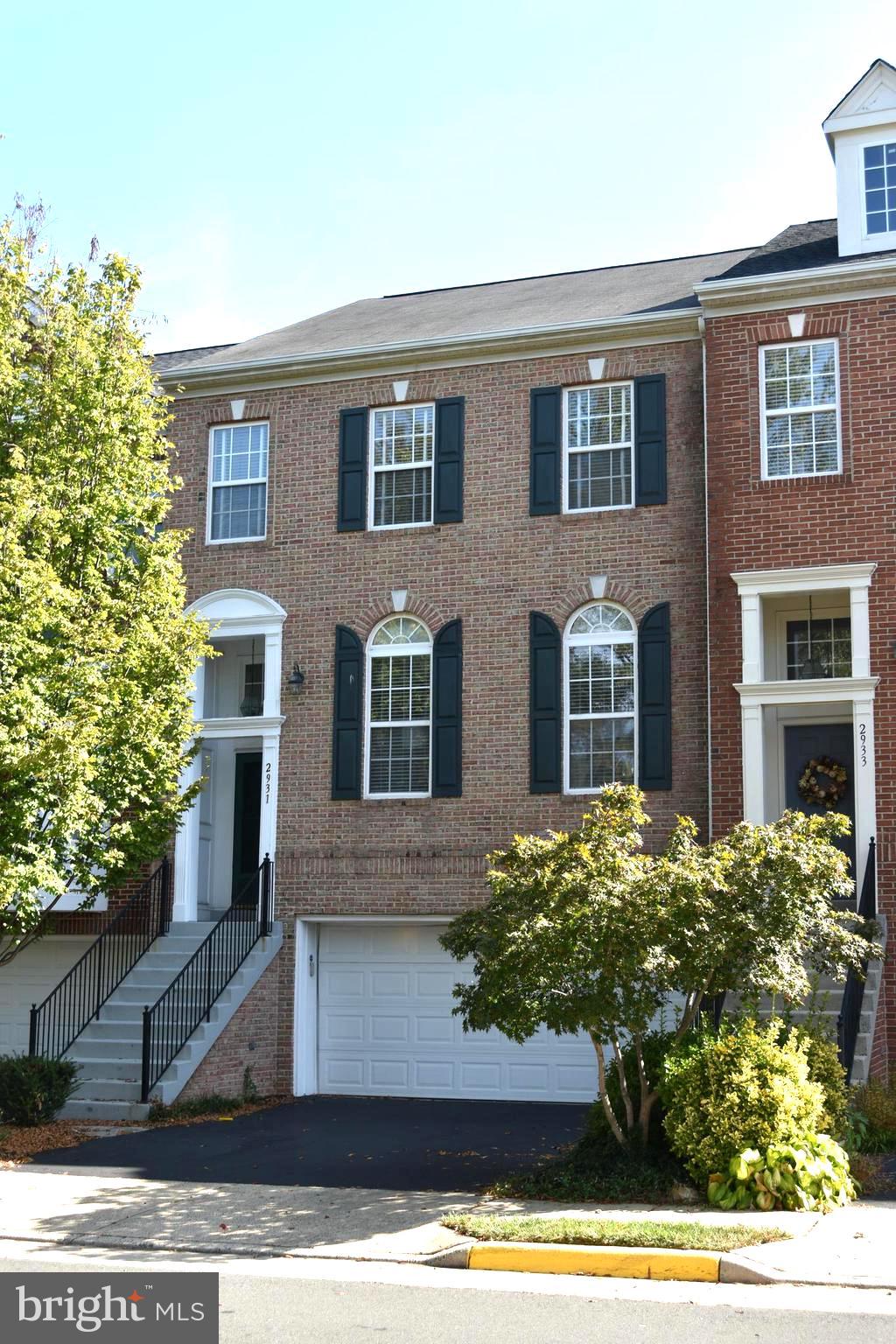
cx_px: 448
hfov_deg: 28.9
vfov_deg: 42.3
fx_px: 1736
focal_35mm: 46
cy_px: 672
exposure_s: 1/180
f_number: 6.7
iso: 100
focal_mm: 31
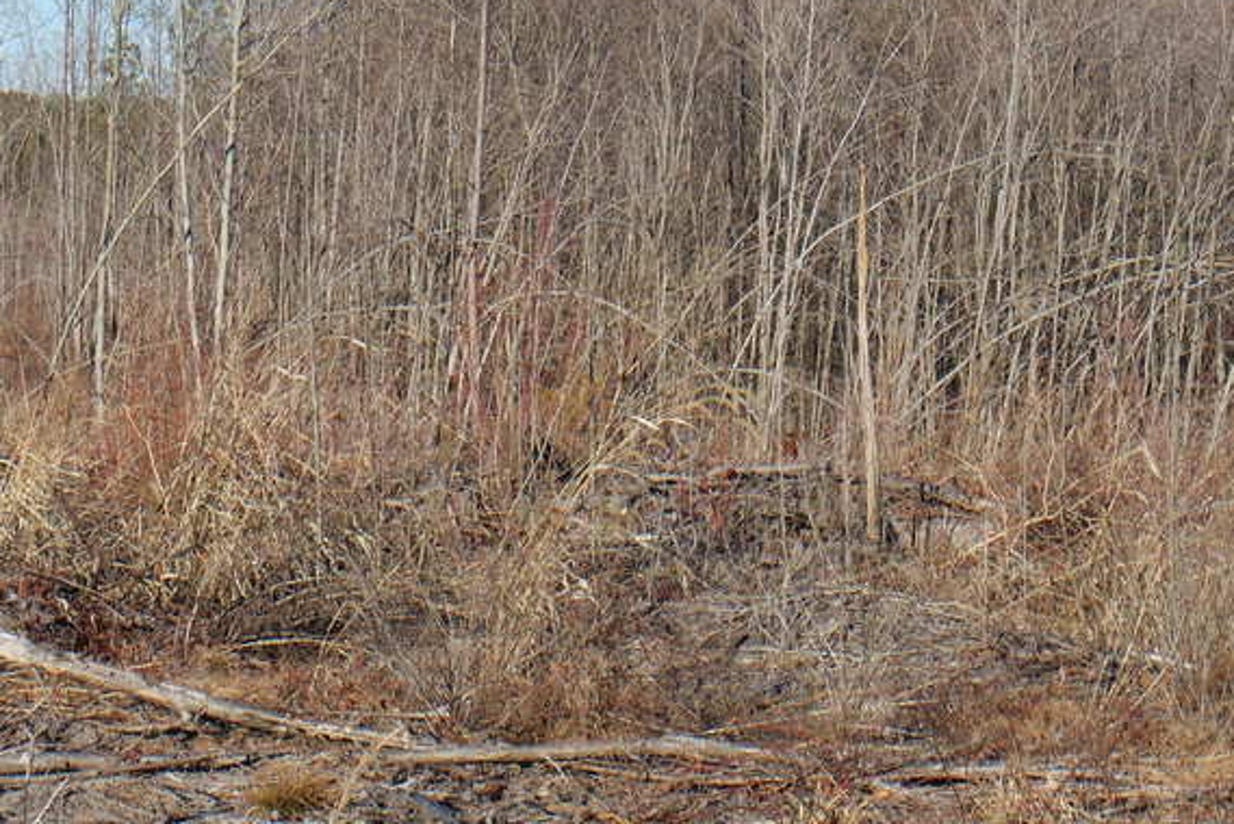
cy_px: 343
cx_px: 596
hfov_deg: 18.6
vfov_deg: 12.5
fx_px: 3772
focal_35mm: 110
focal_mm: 27
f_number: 7.1
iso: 160
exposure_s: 1/320
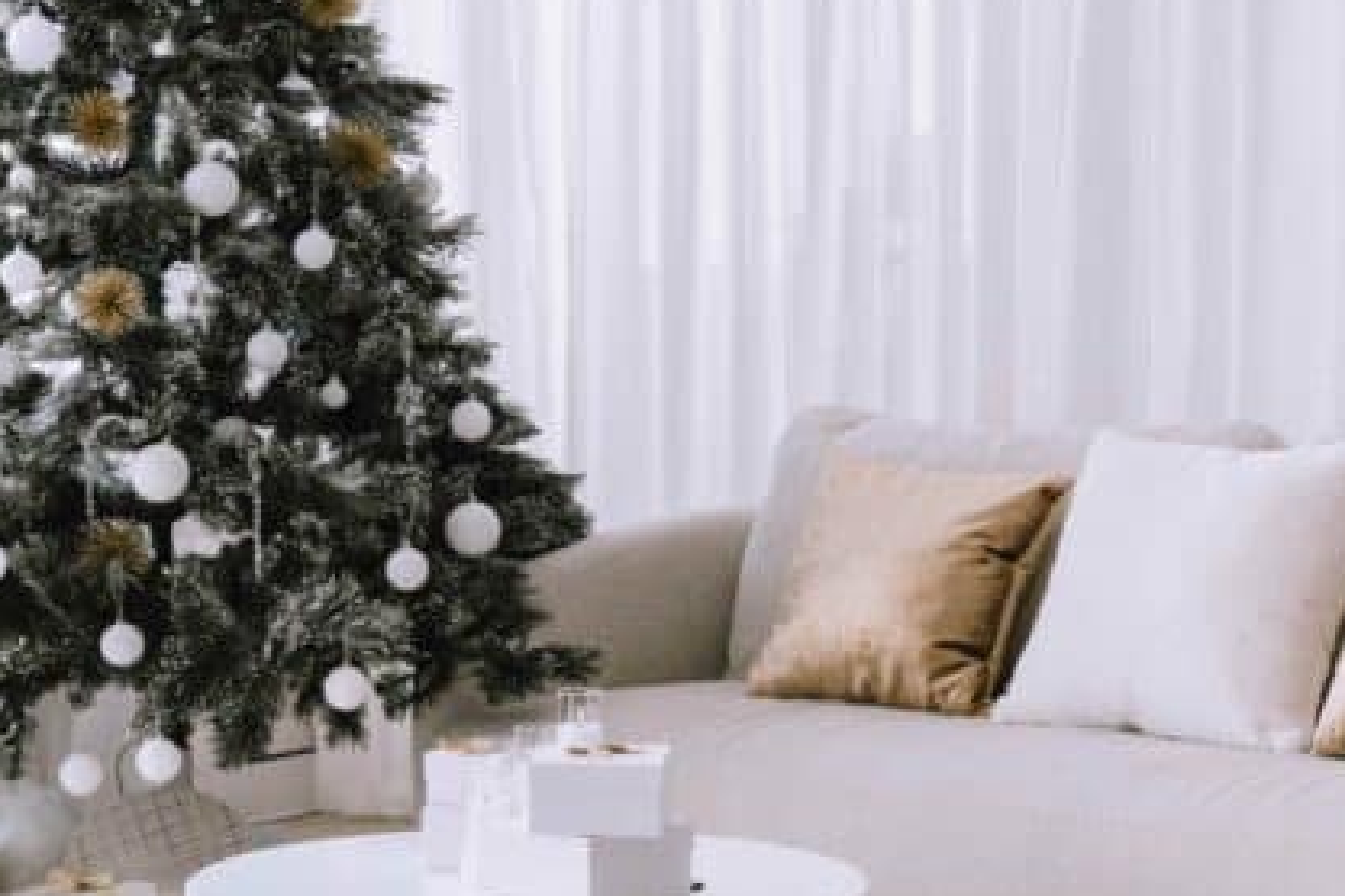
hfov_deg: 14.8
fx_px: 5155
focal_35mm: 138
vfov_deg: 9.9
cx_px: 1026
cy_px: 548
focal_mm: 50
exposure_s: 1/125
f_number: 8
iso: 500
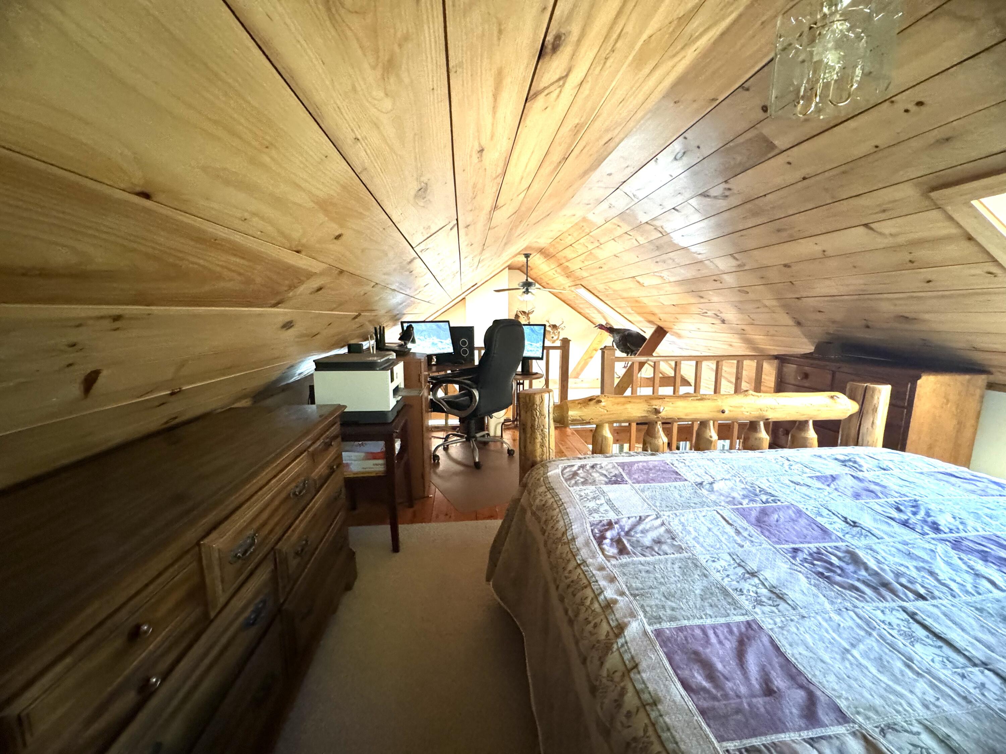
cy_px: 377
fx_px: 407
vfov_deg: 85.7
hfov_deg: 102.1
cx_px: 503
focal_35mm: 14
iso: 800
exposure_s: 1/60
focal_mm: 2.22
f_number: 2.2
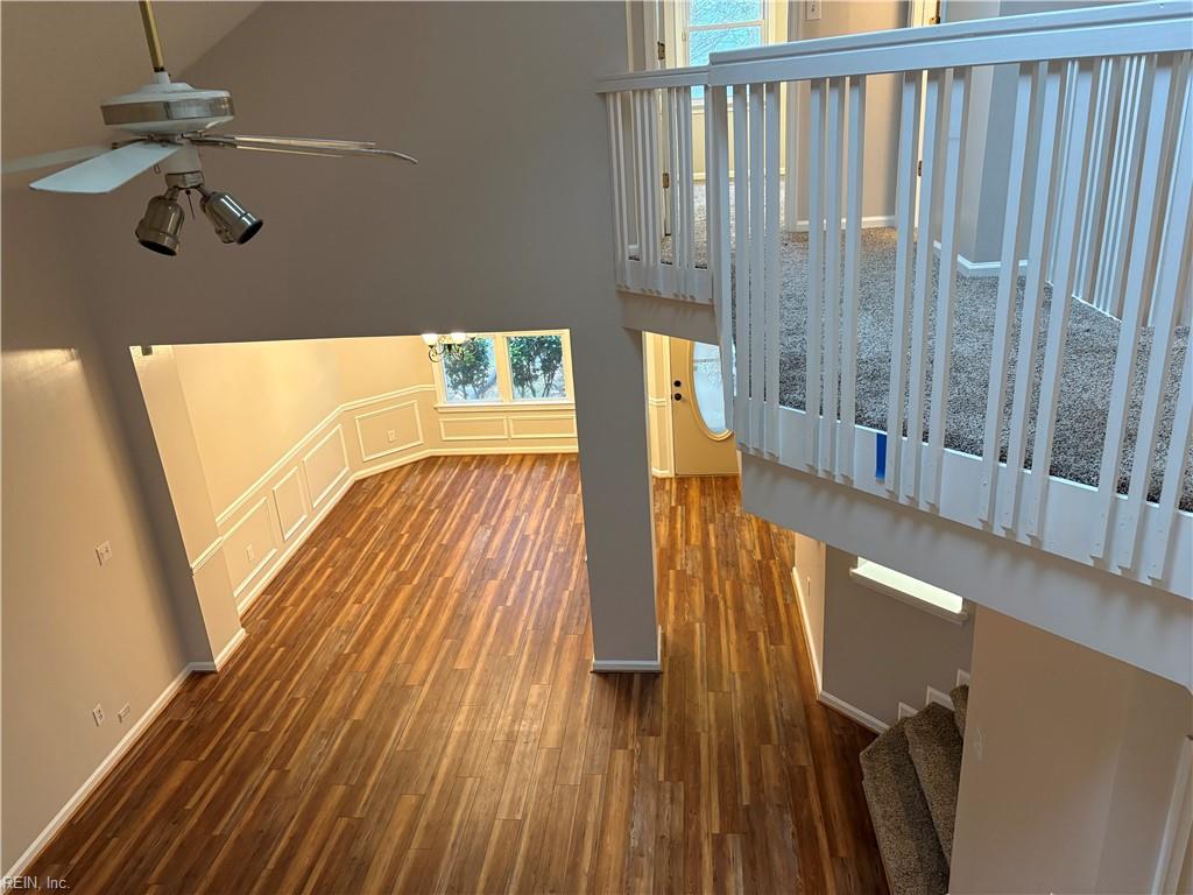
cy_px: 448
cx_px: 596
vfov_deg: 53.1
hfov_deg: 67.3
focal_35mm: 26
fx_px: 896
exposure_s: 1/60
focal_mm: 5.96
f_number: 1.6
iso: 320
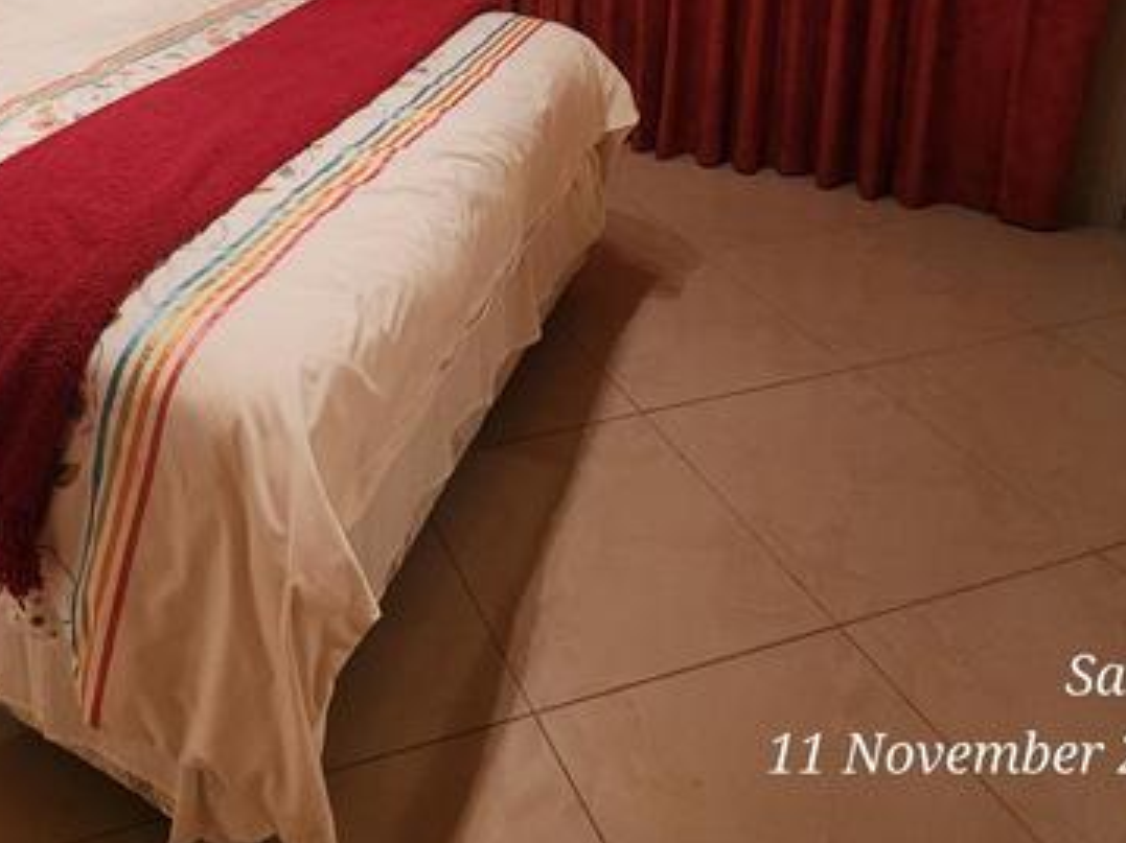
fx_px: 943
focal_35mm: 29
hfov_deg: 59.0
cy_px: -44
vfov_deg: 40.6
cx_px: 304
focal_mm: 2.2
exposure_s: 1/33.4
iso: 400
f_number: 2.2
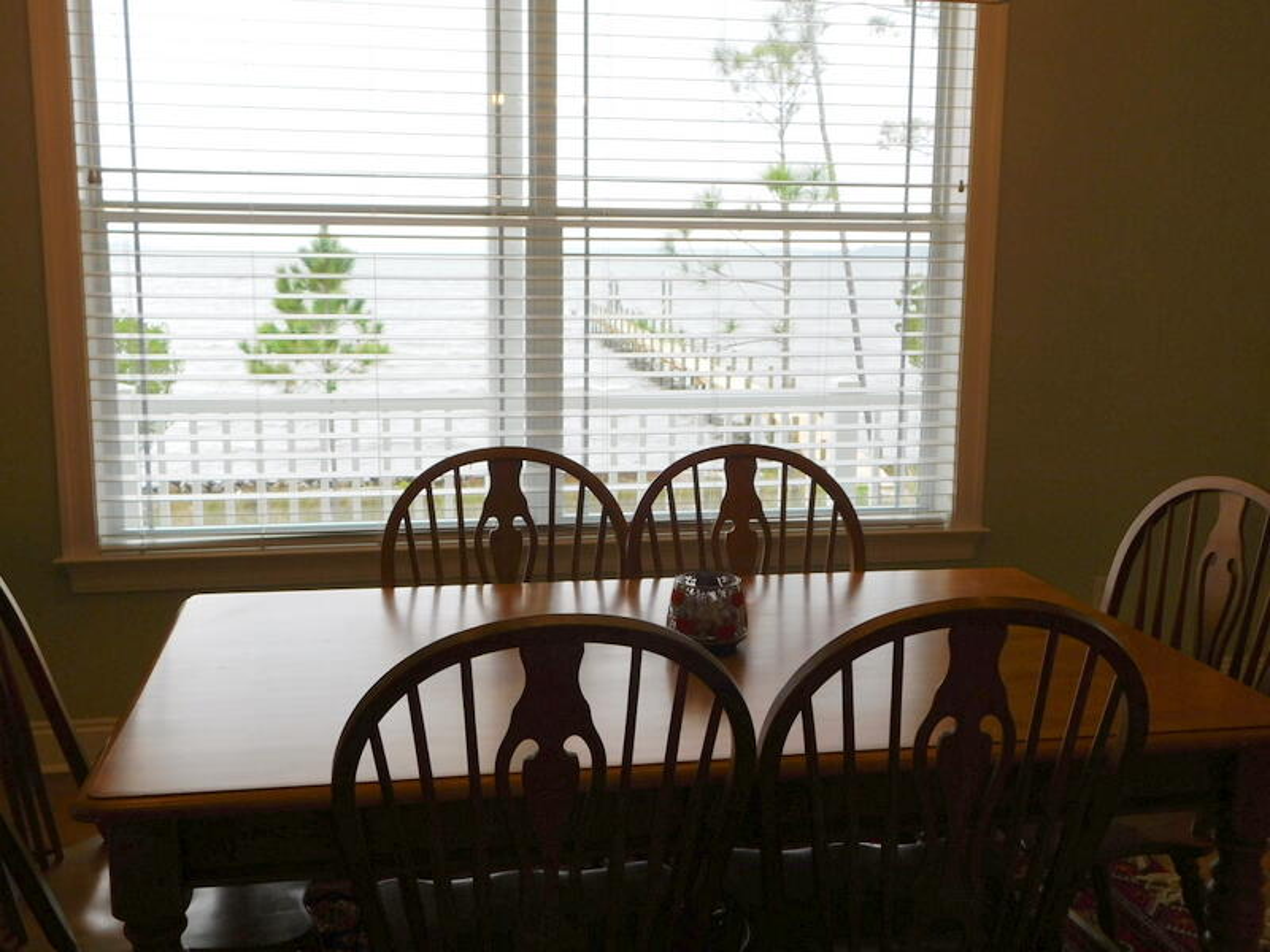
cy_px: 476
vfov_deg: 39.7
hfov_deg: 51.4
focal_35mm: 36
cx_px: 635
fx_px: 1321
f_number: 3.5
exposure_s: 1/160
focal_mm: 6.3
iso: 125
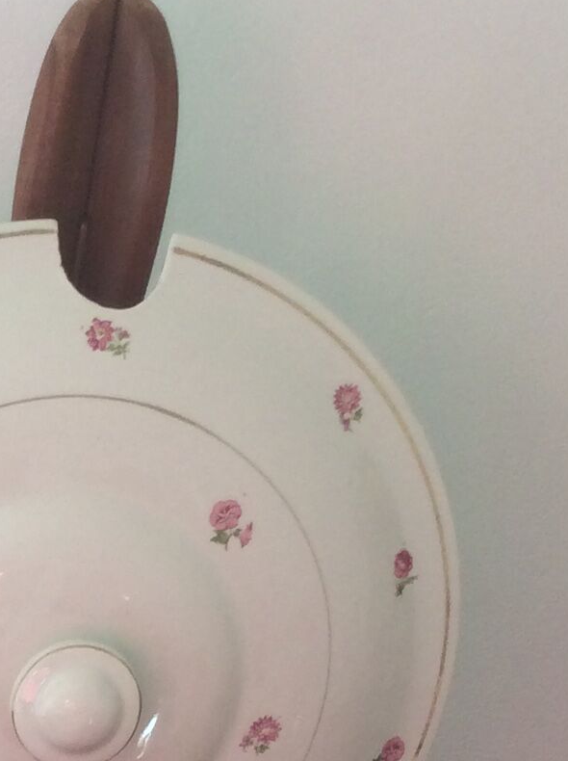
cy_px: 915
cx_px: -214
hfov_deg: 13.4
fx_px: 2303
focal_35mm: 105
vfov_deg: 17.8
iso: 50
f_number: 2.4
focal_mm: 3.3
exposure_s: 1/100
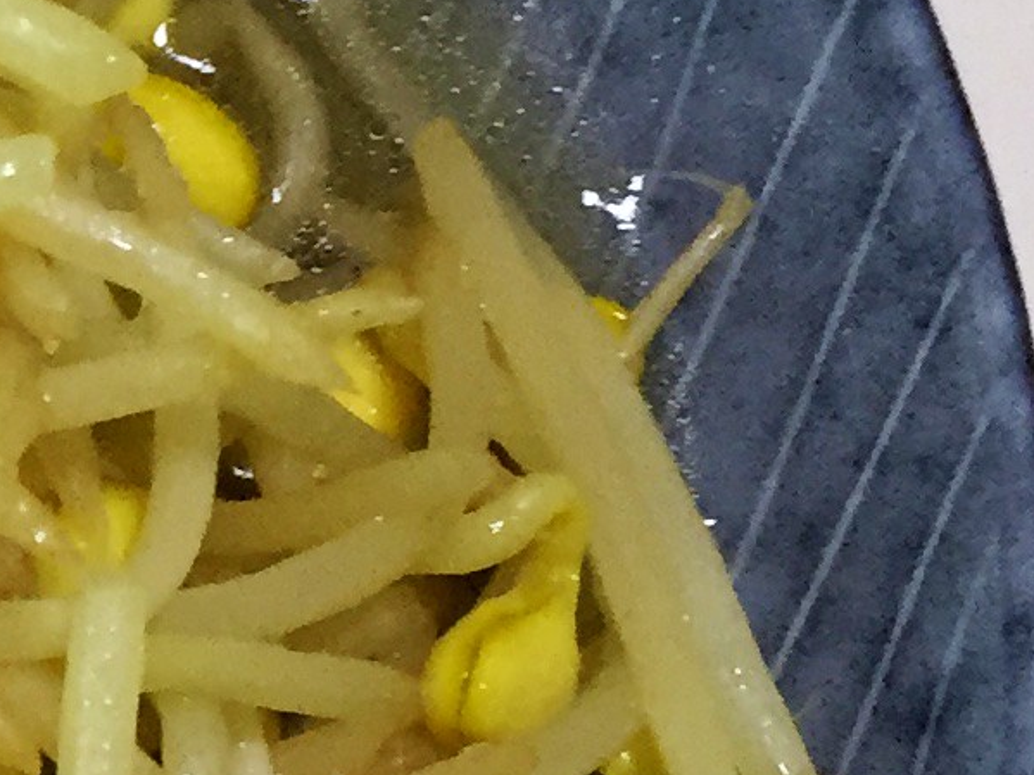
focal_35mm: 158
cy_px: 640
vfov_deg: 9.4
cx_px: -975
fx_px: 4719
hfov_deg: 11.4
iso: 160
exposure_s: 1/33
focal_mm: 4.15
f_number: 2.2
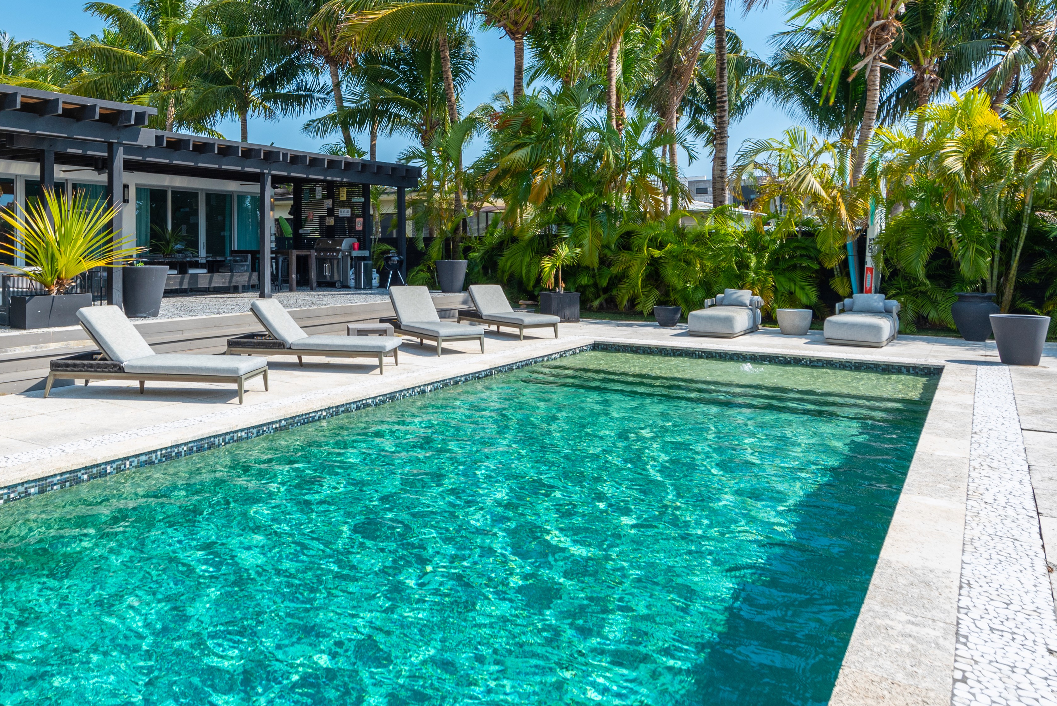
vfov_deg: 50.6
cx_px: 403
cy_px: 252
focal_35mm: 25
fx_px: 734
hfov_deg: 70.4
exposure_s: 1/250
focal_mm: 14
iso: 100
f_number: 8
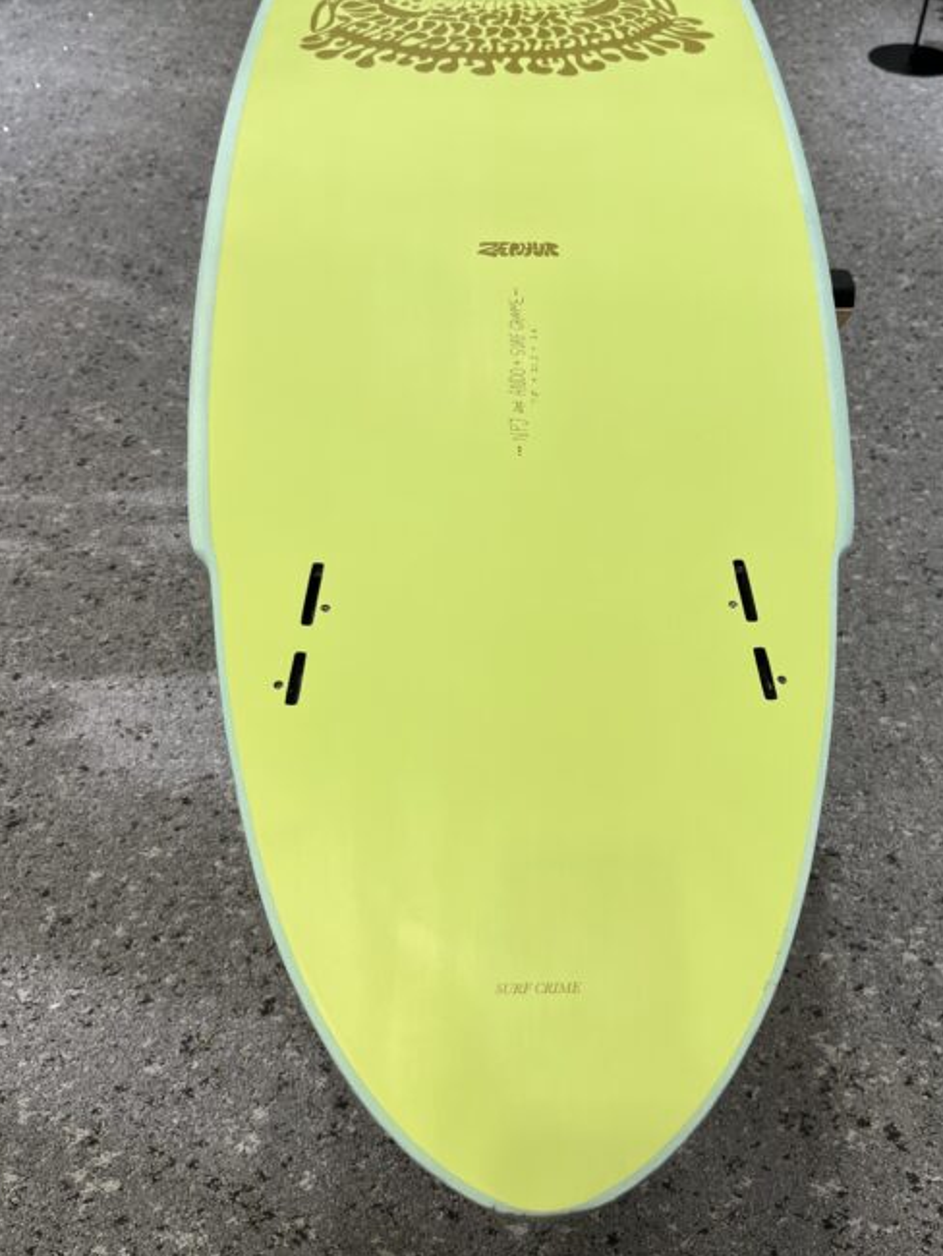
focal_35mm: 32
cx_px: 518
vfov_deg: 56.5
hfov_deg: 44.1
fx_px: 1162
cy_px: 522
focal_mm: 5.1
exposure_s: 1/120
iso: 64
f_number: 1.6
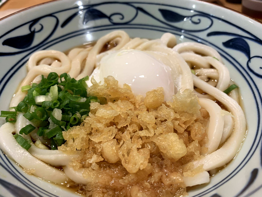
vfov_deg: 53.1
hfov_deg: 67.3
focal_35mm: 26
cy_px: 98
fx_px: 197
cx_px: 131
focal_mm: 4.25
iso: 125
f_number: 1.8
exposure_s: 1/60
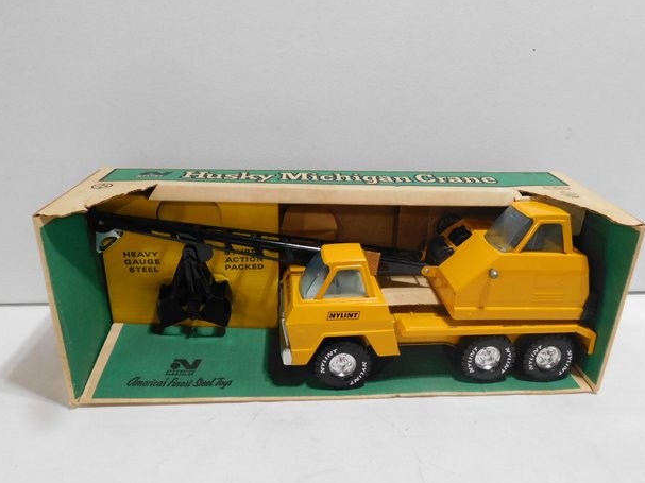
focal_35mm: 26
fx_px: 484
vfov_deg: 53.0
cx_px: 329
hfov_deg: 67.3
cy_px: 239
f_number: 3.1
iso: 250
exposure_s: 1/30
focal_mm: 4.5
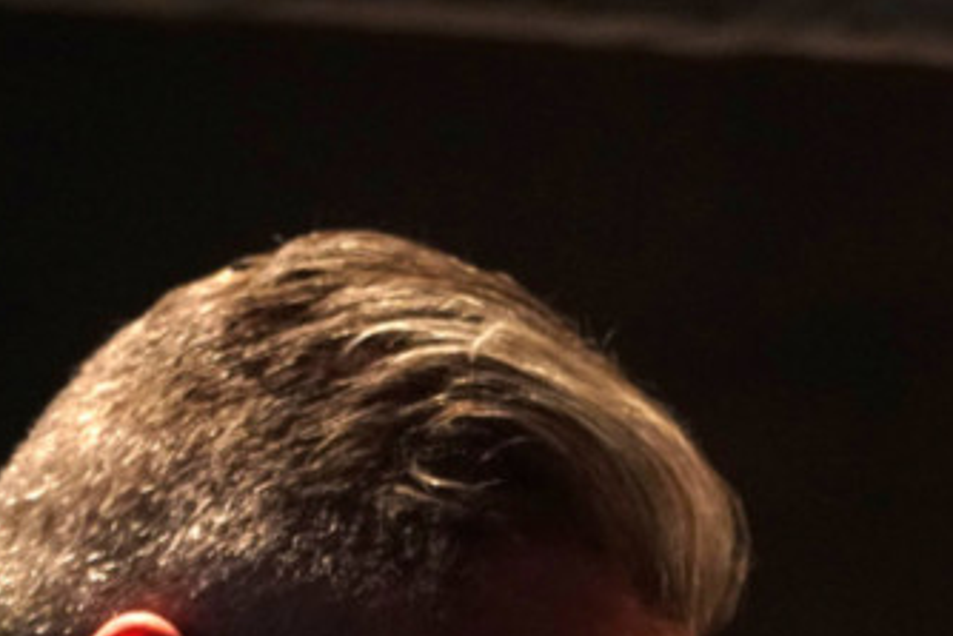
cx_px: 1193
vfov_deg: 2.6
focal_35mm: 527
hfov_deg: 3.9
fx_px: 13956
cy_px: 760
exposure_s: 1/160
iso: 4000
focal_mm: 172
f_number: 4
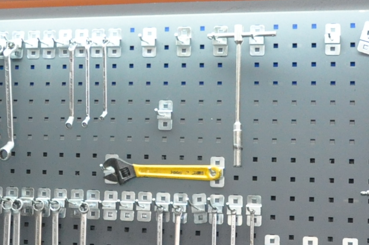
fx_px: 1044
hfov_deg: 19.7
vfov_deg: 13.4
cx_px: 36
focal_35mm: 102
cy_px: 92
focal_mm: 18
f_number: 5
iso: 1600
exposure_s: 1/160
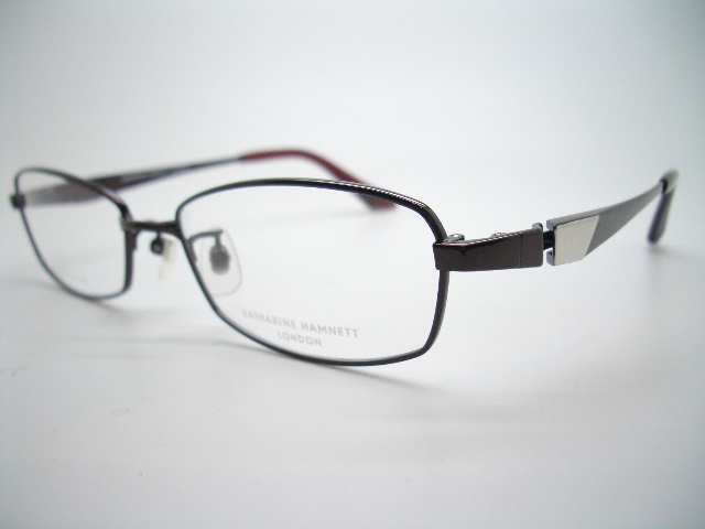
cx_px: 352
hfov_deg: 52.6
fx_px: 713
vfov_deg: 40.7
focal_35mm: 35
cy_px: 264
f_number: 2.6
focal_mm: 5.8
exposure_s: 1/100
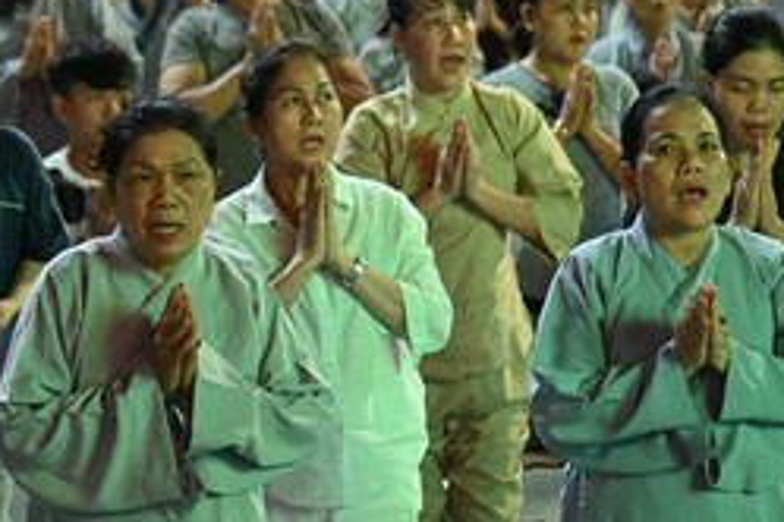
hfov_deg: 7.9
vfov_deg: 5.3
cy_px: 107
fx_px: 5684
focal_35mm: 261
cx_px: 258
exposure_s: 1/250
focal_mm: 100
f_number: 4
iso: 16000
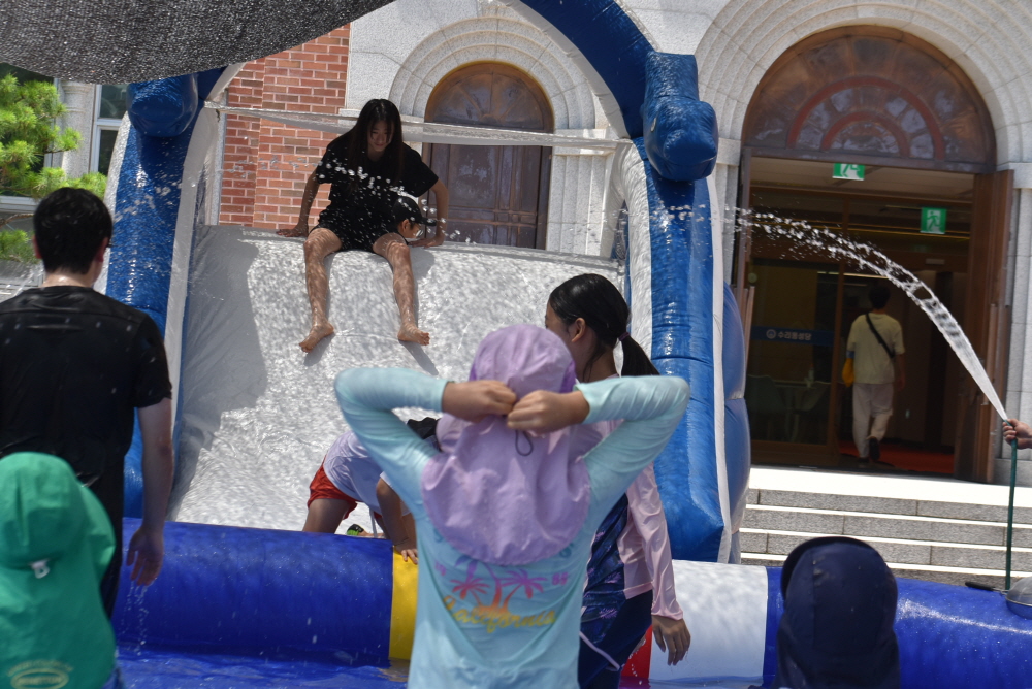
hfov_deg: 17.5
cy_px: 344
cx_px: 516
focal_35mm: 117
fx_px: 3356
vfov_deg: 11.7
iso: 200
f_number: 8
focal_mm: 78
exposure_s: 1/250
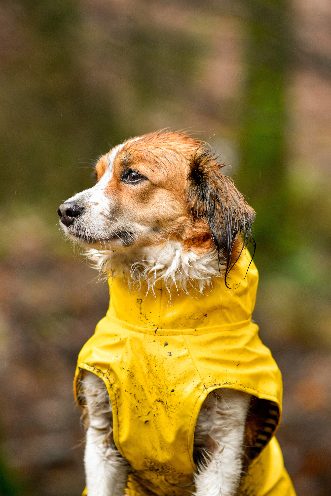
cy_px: 248
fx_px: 1759
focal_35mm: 128
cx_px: 166
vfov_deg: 16.1
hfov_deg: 10.8
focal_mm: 85
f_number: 2
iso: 1000
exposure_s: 1/500
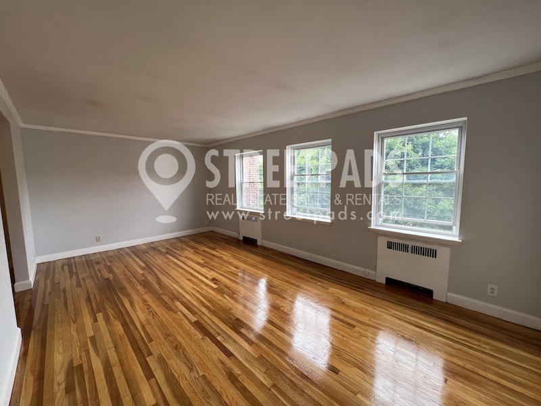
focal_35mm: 13
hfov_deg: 106.2
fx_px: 203
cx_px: 270
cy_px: 203
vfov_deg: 89.9
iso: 80
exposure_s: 1/99
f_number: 1.8
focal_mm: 1.57
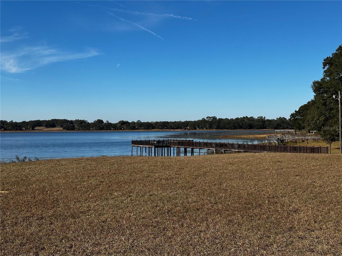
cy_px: 128
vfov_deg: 30.3
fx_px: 474
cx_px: 171
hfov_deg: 39.7
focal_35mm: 48
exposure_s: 1/5556
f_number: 1.78
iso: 64
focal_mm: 6.86
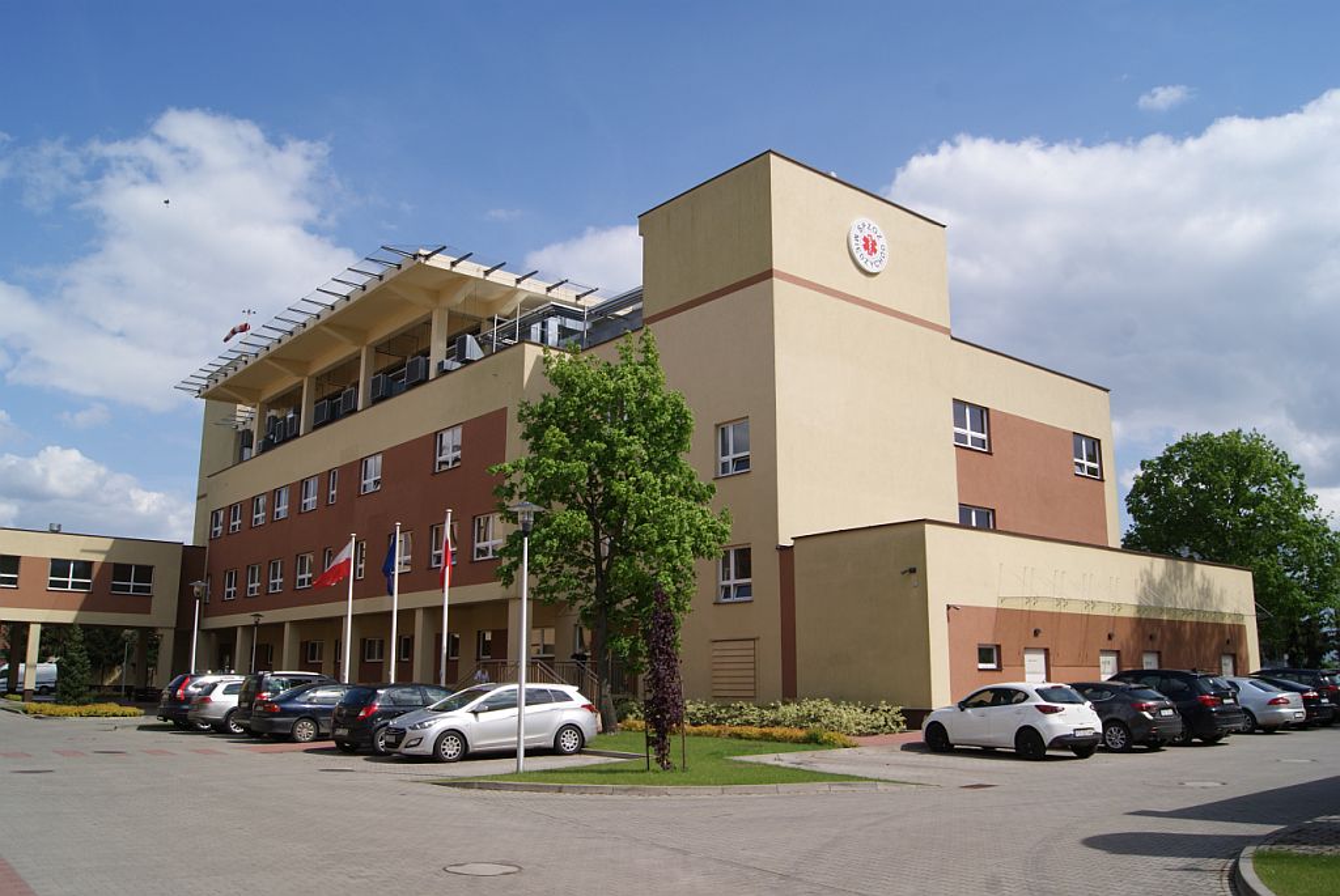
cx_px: 670
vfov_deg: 48.0
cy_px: 448
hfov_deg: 67.3
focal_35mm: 27
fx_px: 1006
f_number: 10
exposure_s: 1/160
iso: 100
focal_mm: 18
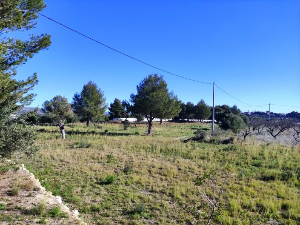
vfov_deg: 54.9
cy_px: 112
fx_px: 217
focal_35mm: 25
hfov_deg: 69.4
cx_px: 150
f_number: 1.89
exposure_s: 1/1551
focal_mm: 5.43
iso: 50
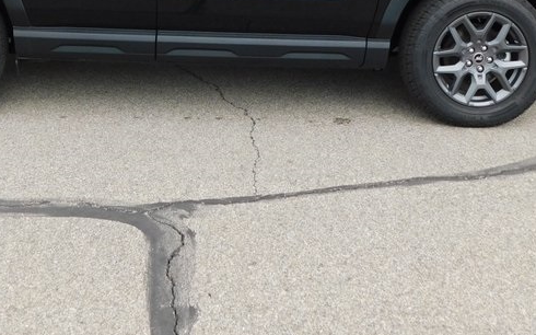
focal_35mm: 51
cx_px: 217
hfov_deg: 39.4
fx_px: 745
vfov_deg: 23.3
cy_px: -60
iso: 125
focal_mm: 4
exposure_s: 1/400
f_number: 3
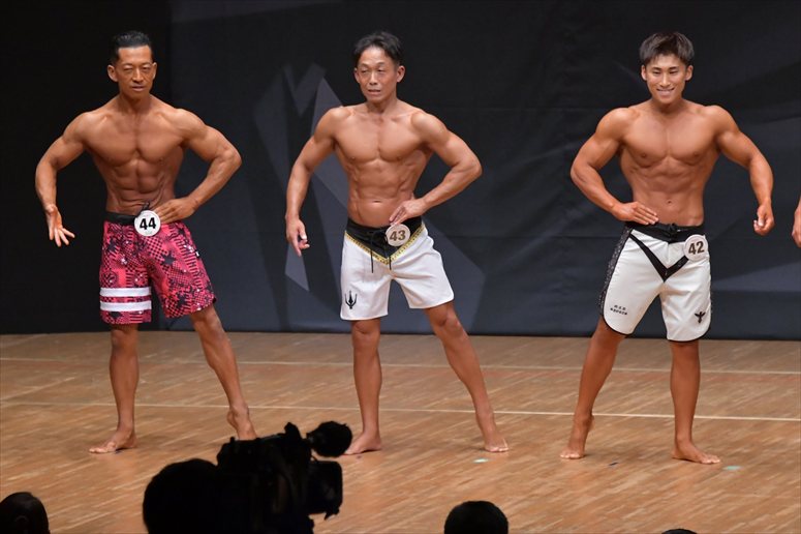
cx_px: 400
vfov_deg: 4.8
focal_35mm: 285
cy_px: 267
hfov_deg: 7.2
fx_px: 6338
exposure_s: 1/400
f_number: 5.6
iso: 6400
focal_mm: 190
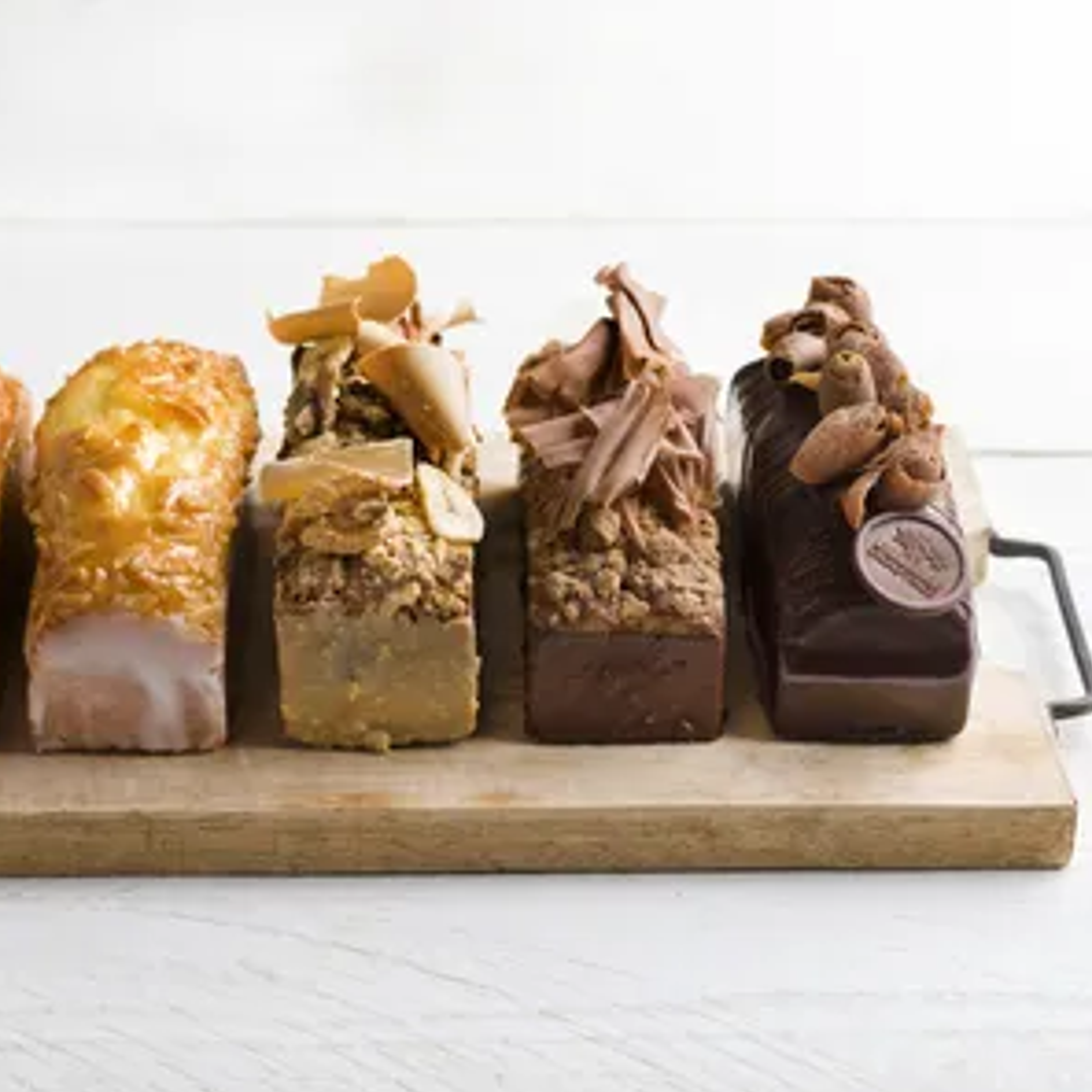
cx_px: 391
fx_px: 3284
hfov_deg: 18.8
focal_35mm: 92
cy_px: 550
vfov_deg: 18.9
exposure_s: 1/800
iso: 100
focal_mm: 120
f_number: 6.8
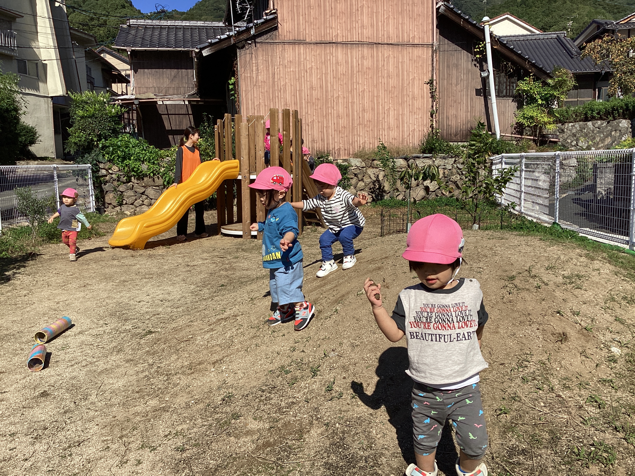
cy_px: 238
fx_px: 569
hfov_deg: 58.4
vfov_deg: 45.4
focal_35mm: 31
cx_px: 318
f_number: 2.4
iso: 25
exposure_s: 1/1894
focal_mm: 3.3
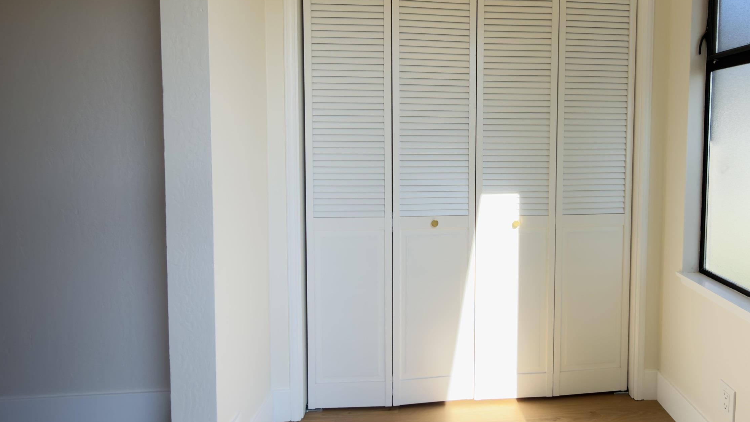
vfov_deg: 52.9
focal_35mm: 21
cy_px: 152
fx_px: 418
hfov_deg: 82.2
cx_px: 471
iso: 25
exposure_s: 1/179
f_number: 2.2
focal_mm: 2.22
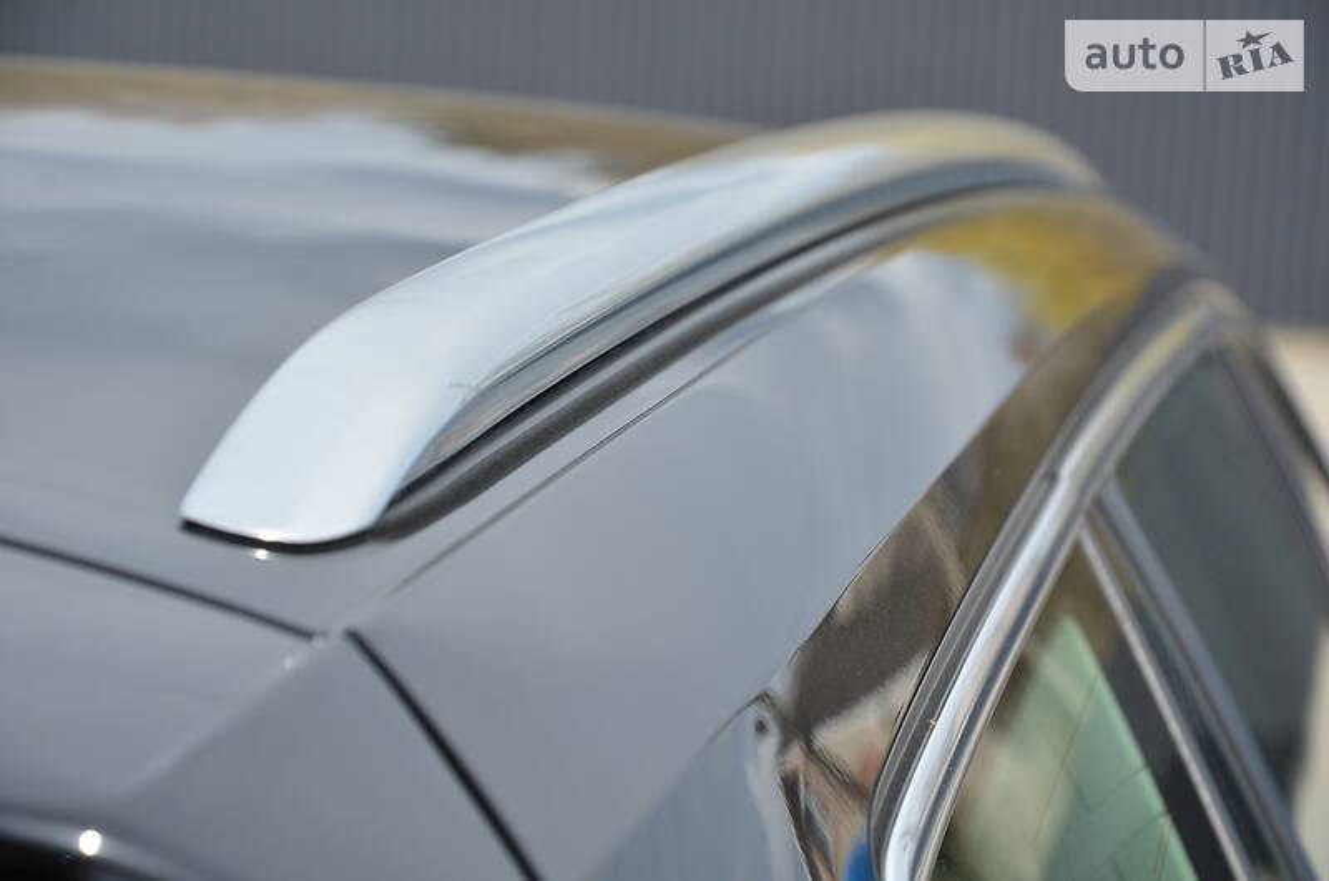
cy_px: 440
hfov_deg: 14.0
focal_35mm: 147
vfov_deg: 9.3
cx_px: 664
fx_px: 5416
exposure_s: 1/250
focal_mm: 98
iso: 110
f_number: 8
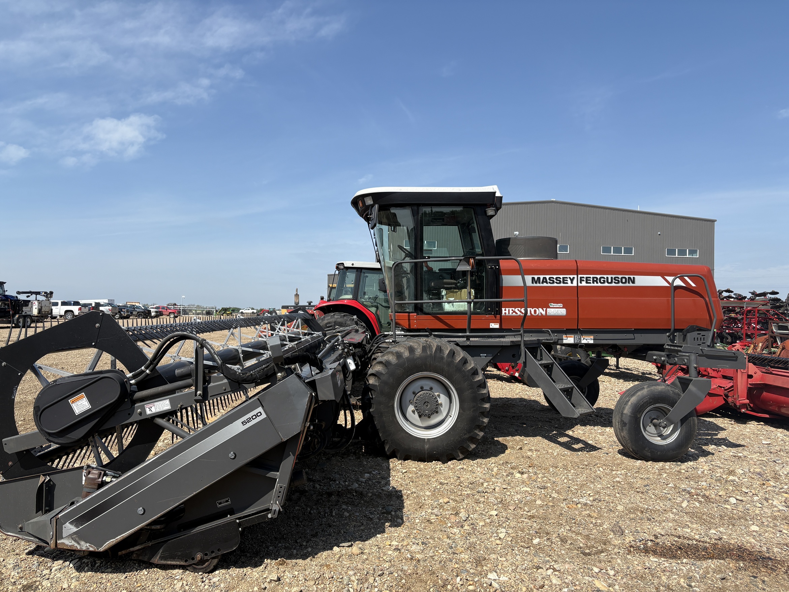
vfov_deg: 53.1
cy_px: 296
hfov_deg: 67.3
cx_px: 394
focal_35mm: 26
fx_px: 593
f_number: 1.6
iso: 50
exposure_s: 1/3279
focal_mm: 5.96
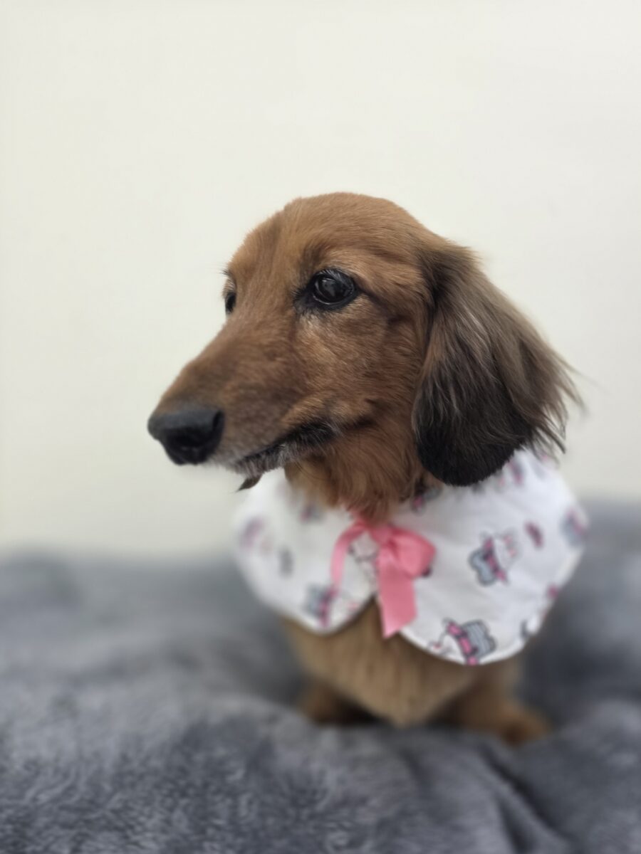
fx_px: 568
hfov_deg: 58.9
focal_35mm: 23
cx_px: 320
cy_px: 427
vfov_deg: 73.9
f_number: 1.7
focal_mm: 6.3
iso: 100
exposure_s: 1/120
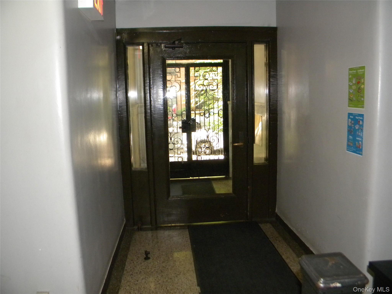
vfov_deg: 49.7
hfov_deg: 63.4
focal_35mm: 28
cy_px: 147
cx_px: 196
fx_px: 317
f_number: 3.5
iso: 400
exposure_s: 1/26
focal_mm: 5
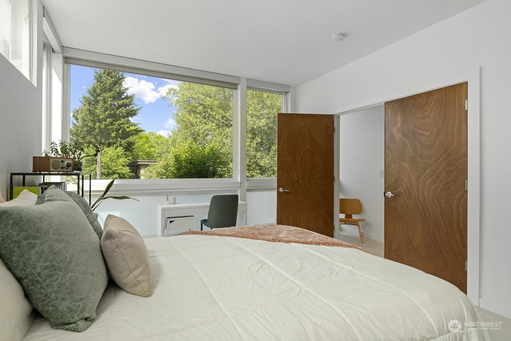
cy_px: 170
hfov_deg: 90.0
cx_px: 256
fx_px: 256
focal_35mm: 18
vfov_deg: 67.4
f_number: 7.1
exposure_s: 1/100
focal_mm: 18
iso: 1250
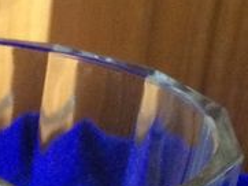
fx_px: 1068
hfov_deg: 12.5
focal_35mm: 149
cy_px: 404
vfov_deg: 9.2
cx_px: -133
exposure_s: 1/15
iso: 320
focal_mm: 4.12
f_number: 2.2
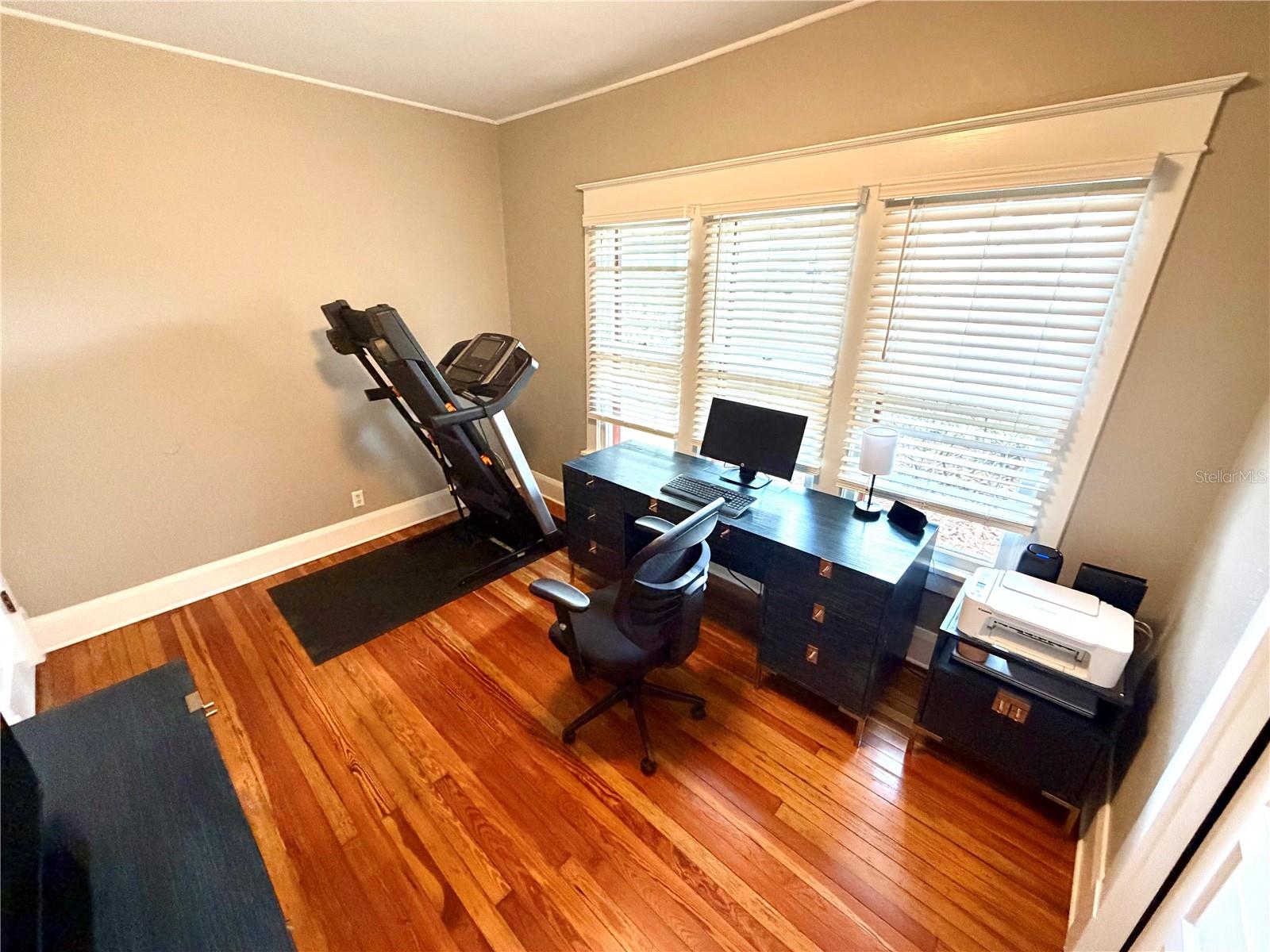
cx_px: 635
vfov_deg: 85.7
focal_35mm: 14
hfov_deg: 102.1
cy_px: 476
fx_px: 514
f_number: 2.2
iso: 500
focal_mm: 2.22
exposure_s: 1/60
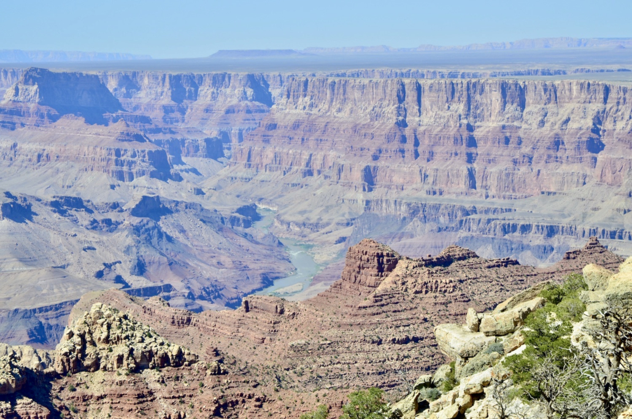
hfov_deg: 19.5
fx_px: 1840
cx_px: 316
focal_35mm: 105
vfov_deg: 13.0
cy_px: 210
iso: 200
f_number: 10
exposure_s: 1/320
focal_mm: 70
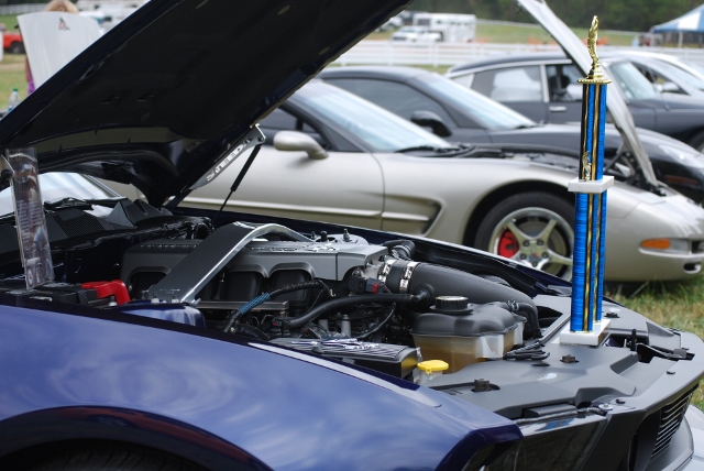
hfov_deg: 24.6
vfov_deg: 16.6
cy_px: 236
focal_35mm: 82
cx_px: 352
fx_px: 1615
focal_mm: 55
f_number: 5.6
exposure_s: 1/125
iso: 100
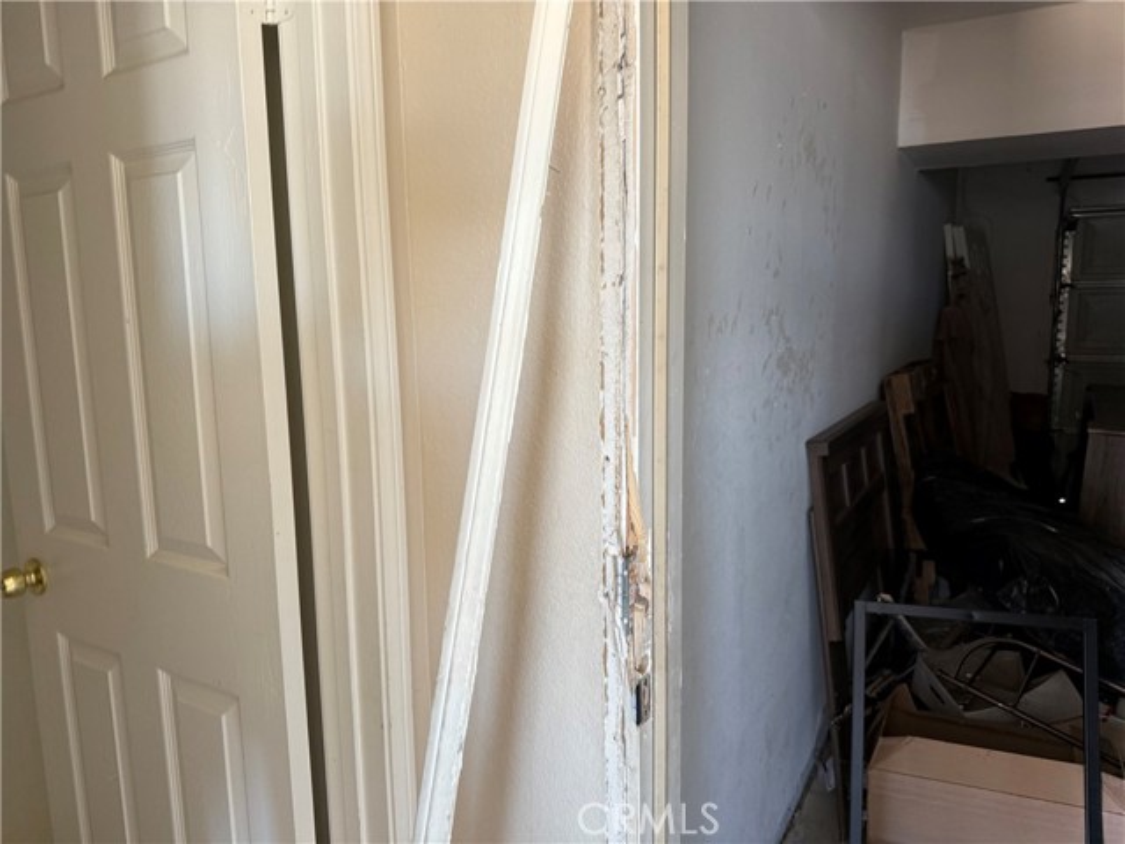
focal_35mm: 24
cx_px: 562
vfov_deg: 56.8
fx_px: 780
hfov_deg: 71.6
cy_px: 422
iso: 200
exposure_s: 1/75
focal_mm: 6.76
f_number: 1.78
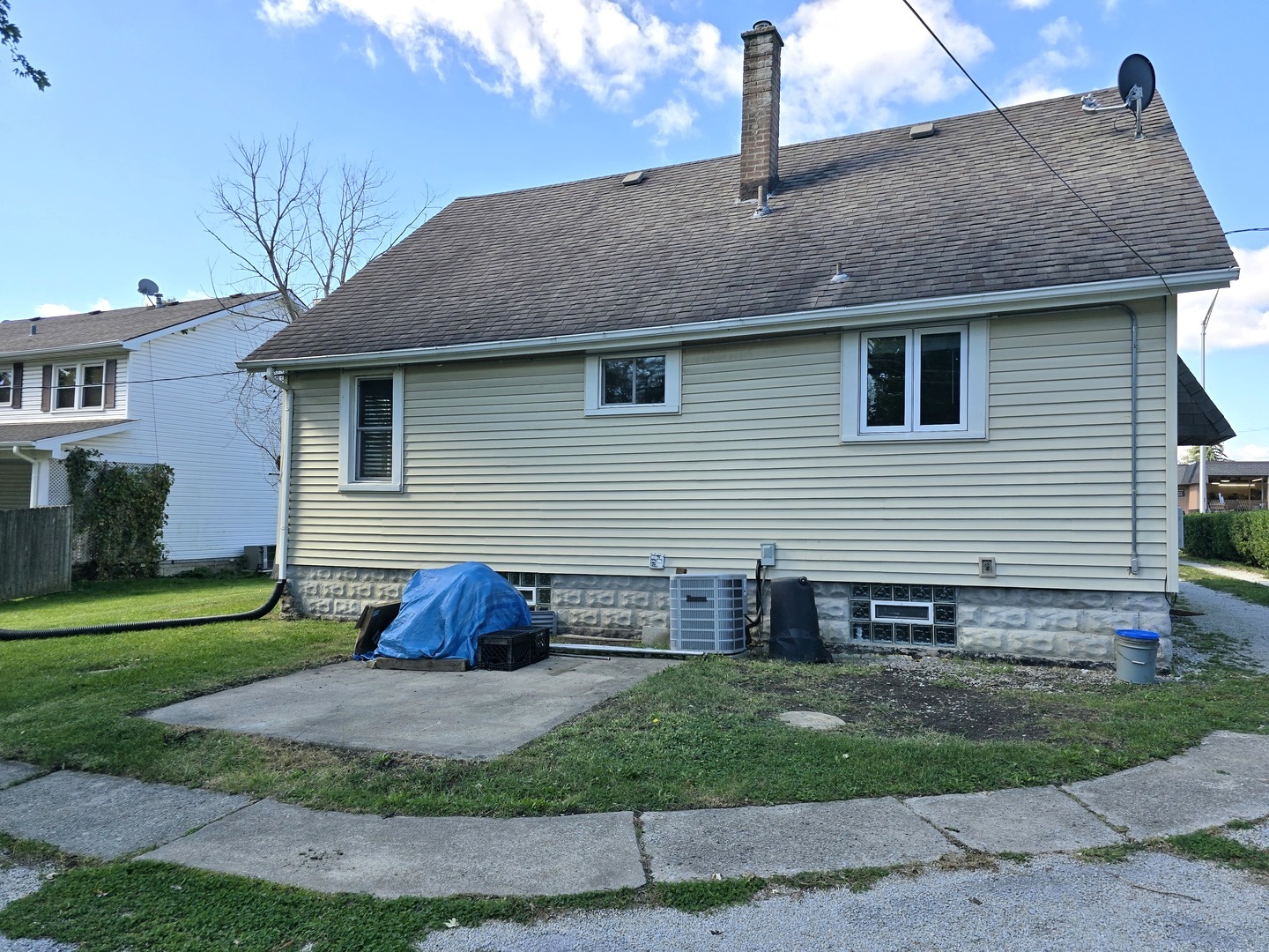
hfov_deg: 73.9
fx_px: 843
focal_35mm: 23
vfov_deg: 58.9
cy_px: 476
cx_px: 634
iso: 12
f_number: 1.7
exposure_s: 1/337
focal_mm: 6.3
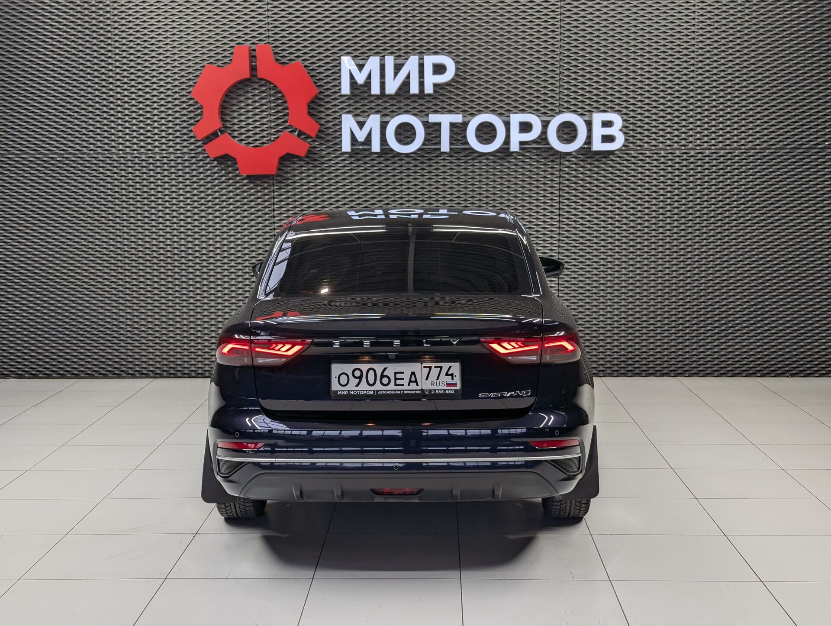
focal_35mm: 48
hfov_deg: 39.6
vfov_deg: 30.3
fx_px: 1154
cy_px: 313
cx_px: 416
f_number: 1.85
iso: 45
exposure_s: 1/159
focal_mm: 6.81
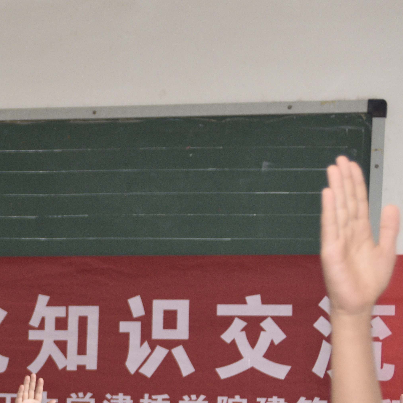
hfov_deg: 10.9
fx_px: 2042
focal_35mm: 155
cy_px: 471
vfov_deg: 11.1
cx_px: -177
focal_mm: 50
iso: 640
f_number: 4.5
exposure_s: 1/200
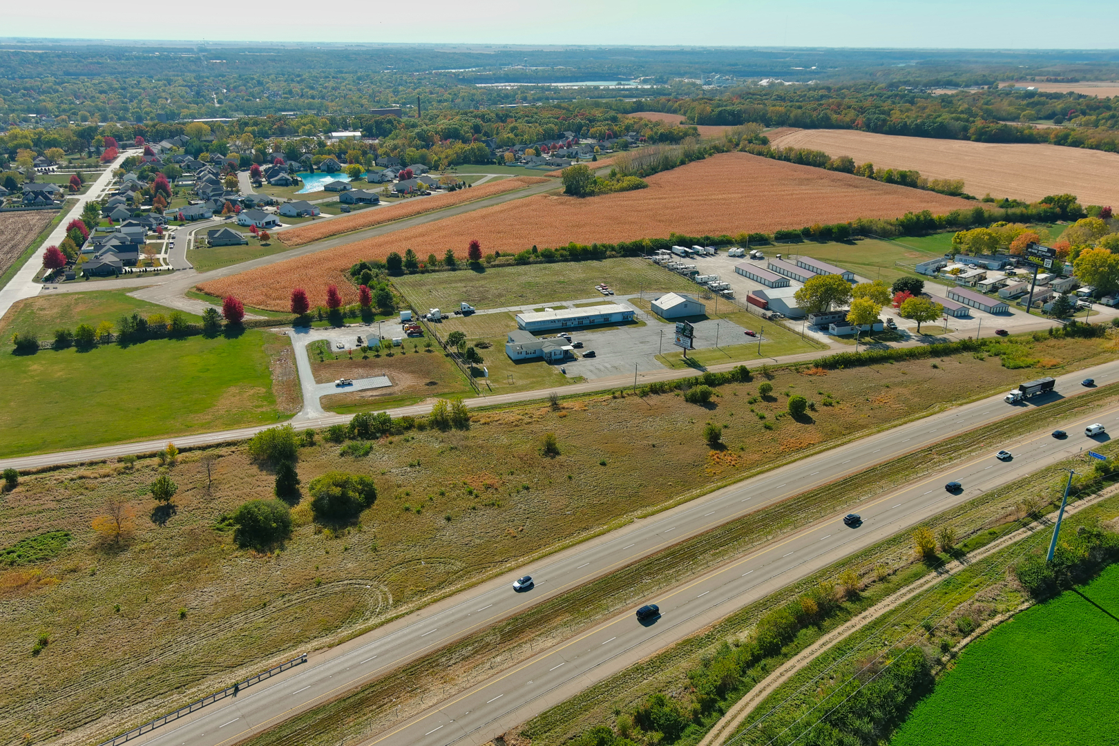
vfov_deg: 45.0
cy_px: 373
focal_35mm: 29
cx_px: 560
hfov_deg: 63.7
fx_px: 901
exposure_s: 1/1560
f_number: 2.8
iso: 105
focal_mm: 10.6
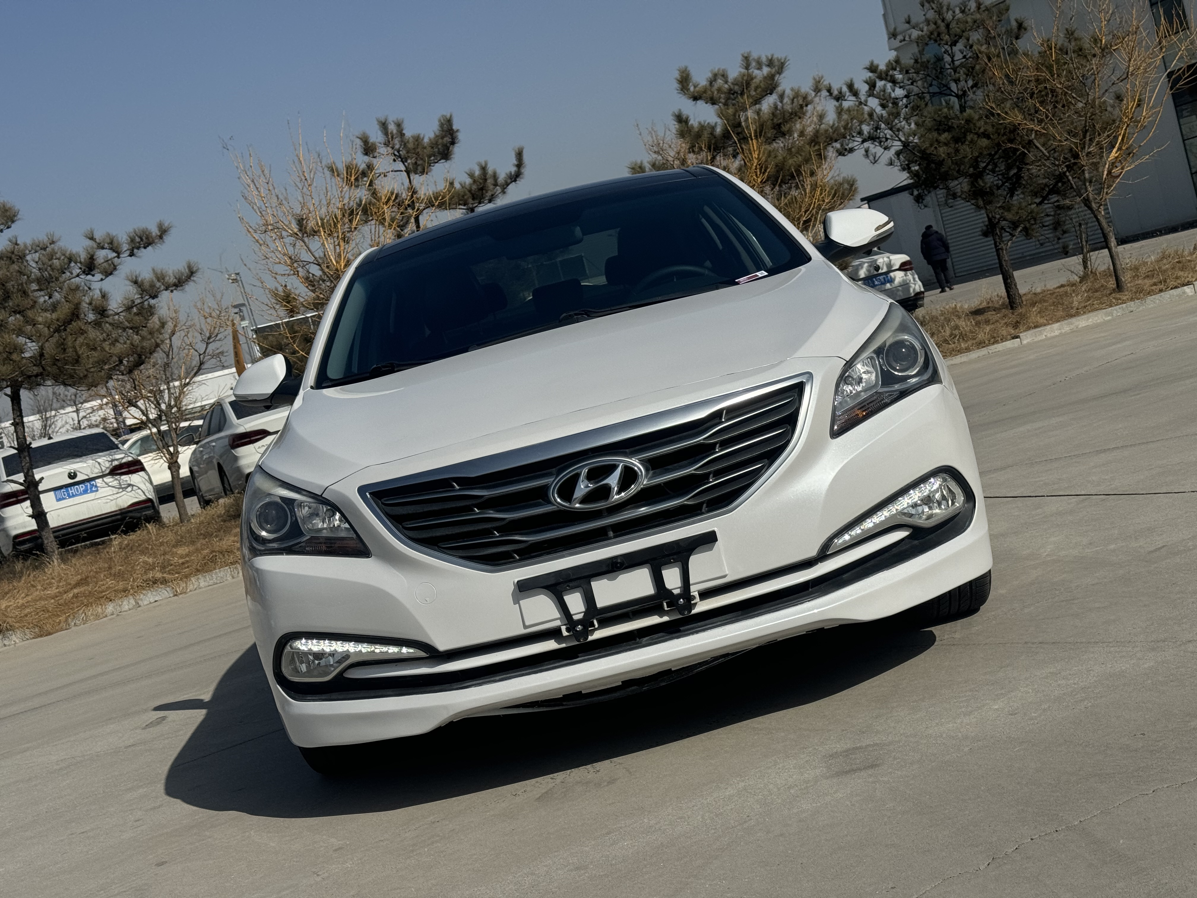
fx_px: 1660
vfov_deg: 30.3
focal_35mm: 48
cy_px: 449
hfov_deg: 39.7
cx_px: 598
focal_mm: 6.76
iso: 64
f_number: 1.78
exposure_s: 1/10526
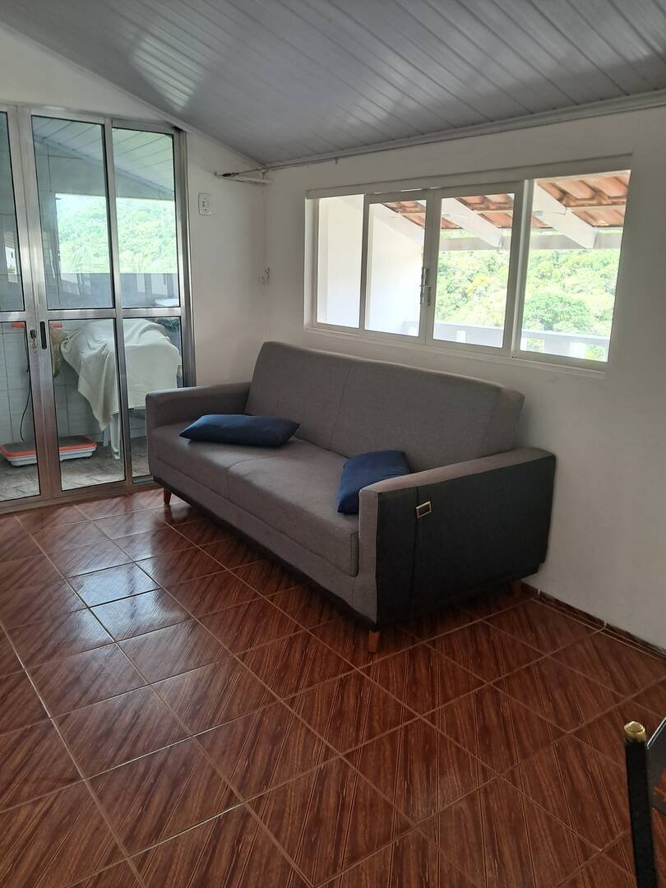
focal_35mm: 27
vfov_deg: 65.3
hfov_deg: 51.4
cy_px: 444
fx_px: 693
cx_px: 333
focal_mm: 4
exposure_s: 1/60
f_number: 1.8
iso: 80
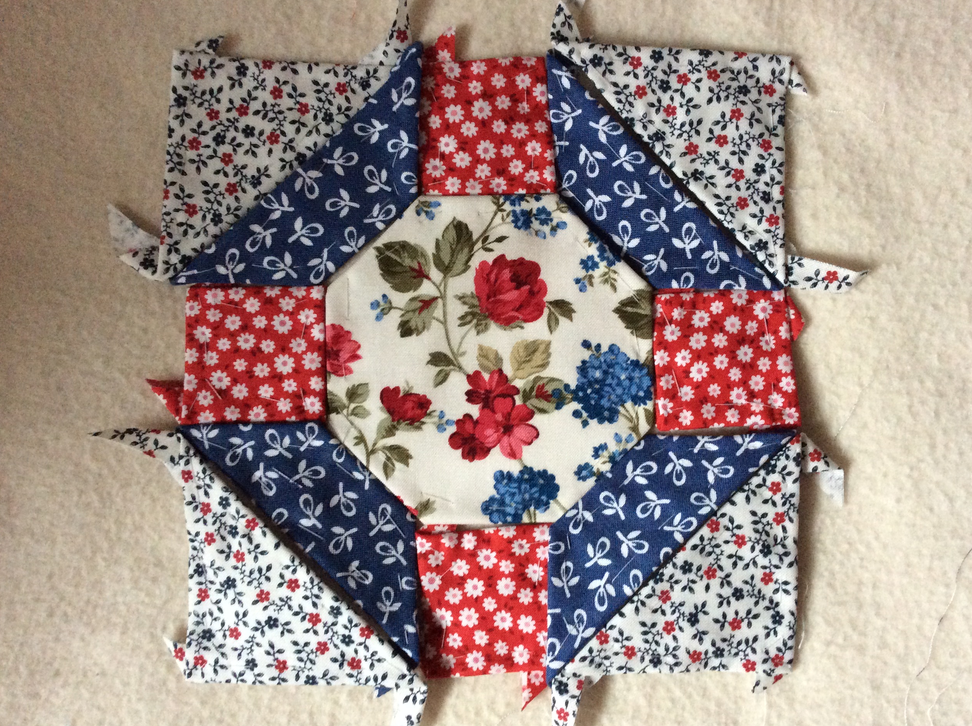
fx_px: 925
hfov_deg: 55.4
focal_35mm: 33
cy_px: 355
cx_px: 499
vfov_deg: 42.8
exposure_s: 1/20
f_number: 2.4
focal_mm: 3.3
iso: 320
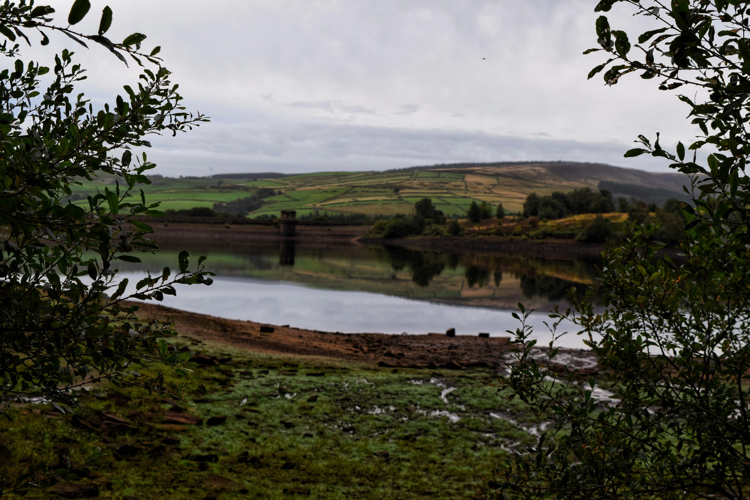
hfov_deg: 33.4
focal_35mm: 60
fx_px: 1250
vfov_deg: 22.6
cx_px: 375
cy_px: 250
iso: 360
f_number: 8
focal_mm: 40
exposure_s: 1/250
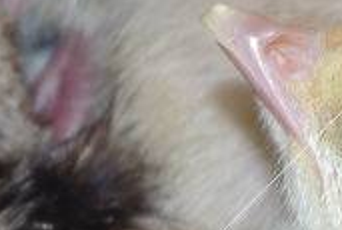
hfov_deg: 3.2
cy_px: 342
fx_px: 5934
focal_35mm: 623
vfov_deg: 2.2
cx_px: 1150
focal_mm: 55
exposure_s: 1/60
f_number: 11
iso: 100
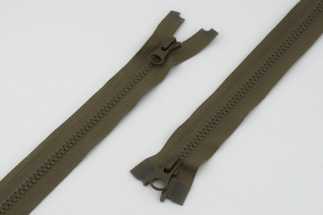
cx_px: 162
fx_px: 740
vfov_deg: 16.6
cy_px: 108
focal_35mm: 82
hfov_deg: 24.6
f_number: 9
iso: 200
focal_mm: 55
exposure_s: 1/250
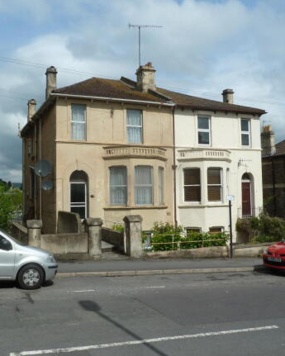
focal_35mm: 33
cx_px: 116
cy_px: 178
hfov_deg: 44.4
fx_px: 348
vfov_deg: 54.2
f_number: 5.6
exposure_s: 1/500
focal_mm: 4.1
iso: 80
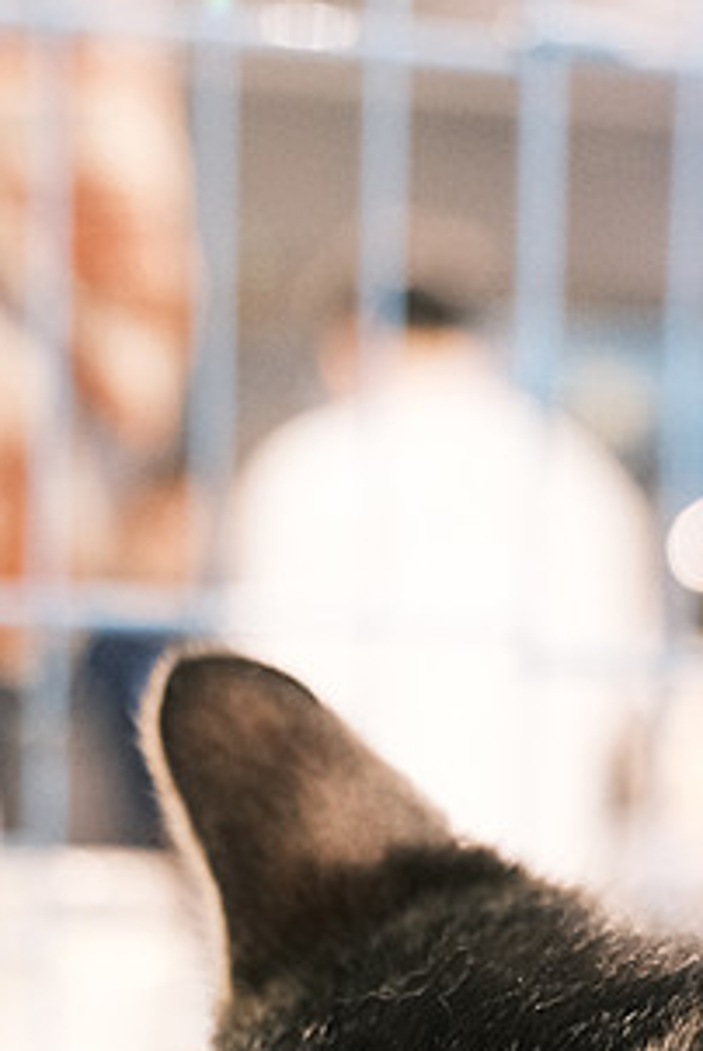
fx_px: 2396
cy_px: 1183
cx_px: 294
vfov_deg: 23.1
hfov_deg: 16.7
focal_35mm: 82
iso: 2500
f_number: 2.8
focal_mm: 20.5
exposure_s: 1/250
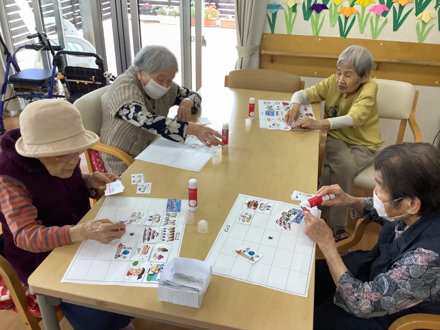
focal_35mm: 31
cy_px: 165
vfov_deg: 45.4
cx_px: 220
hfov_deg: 58.4
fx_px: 394
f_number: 2.4
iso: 100
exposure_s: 1/100
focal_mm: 3.3
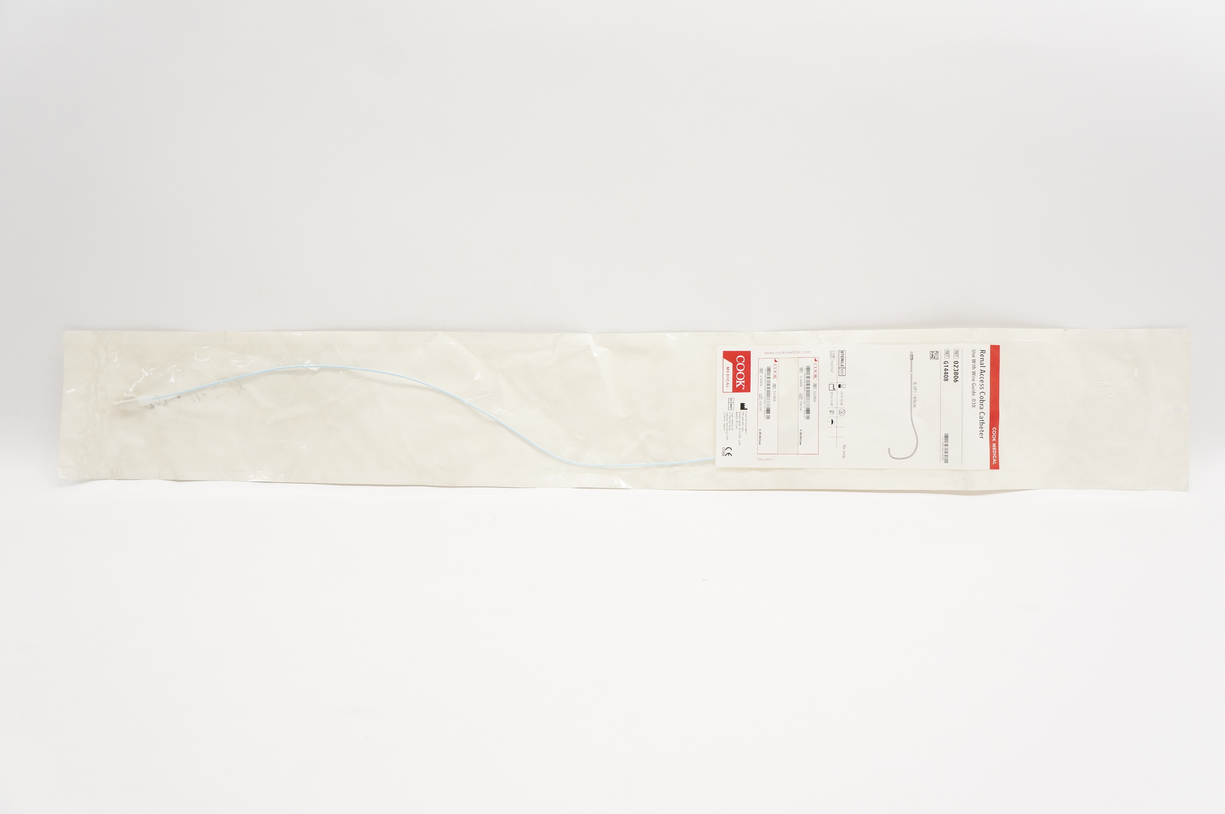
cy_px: 407
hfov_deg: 57.3
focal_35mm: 33
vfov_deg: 39.9
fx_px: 1122
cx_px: 612
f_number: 5.6
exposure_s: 1/320
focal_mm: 22
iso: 1600
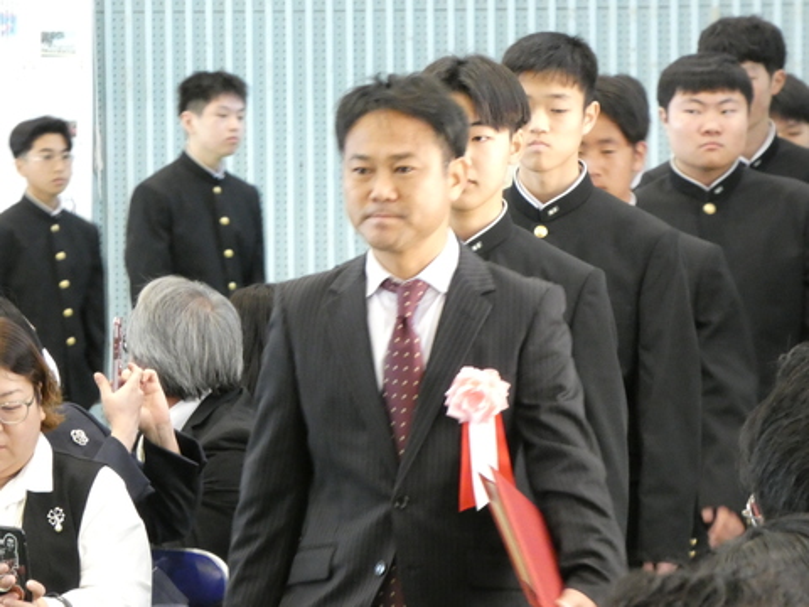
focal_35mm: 300
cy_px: 304
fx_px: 7011
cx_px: 404
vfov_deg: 5.0
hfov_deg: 6.6
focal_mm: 53.8
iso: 1600
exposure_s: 1/40
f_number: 5.5
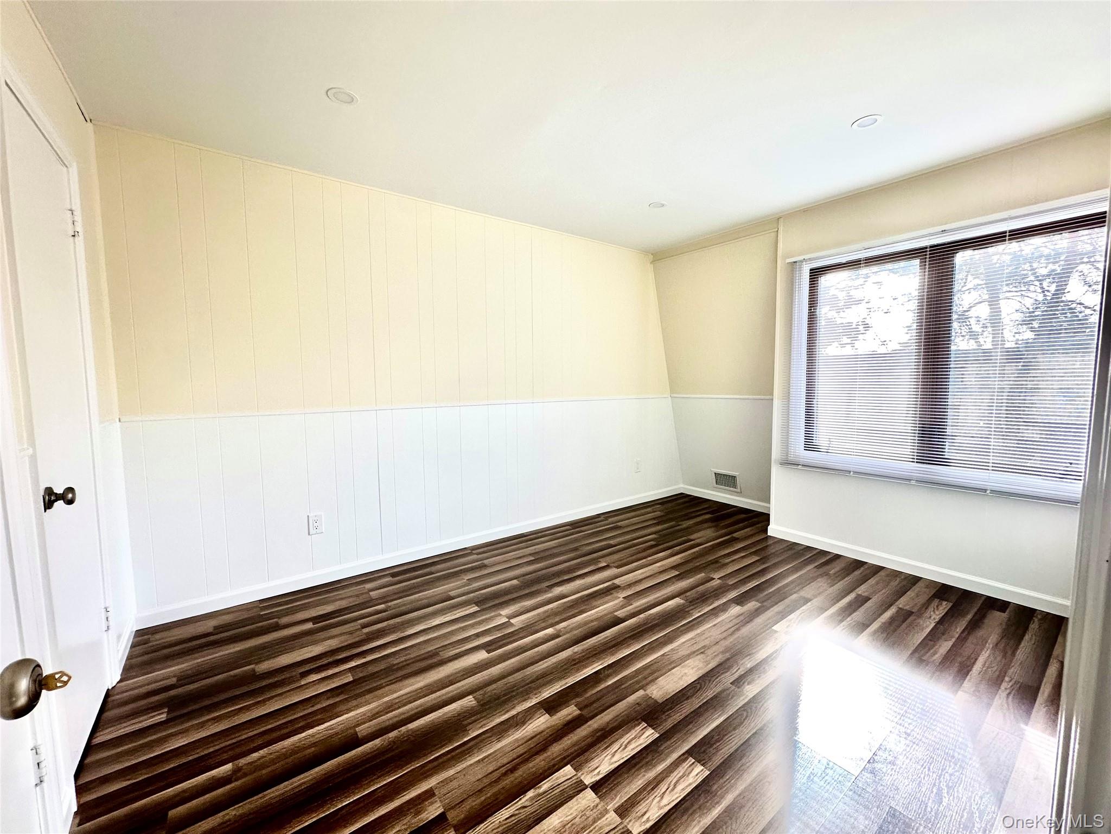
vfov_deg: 85.7
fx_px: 449
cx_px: 556
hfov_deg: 102.1
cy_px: 417
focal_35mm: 14
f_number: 2.2
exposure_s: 1/99
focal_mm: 2.22
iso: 80
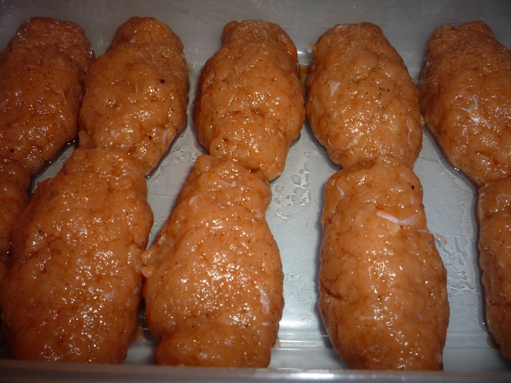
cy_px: 192
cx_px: 256
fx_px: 443
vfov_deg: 46.8
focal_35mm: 30
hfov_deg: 60.0
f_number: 4
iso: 100
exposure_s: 1/30
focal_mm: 5.2
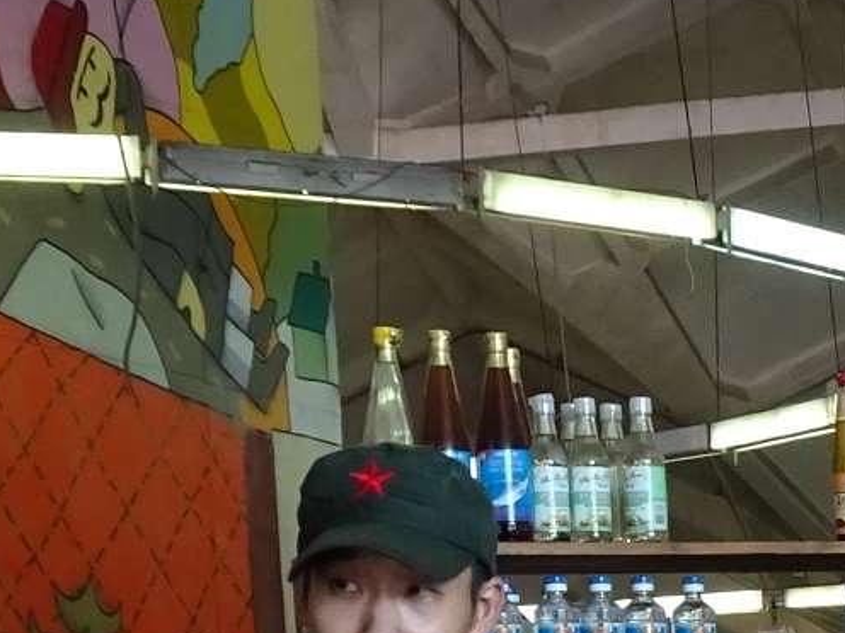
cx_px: 1404
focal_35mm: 162
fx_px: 3955
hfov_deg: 11.5
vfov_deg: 9.0
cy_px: 927
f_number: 4
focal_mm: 7.05
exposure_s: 1/50
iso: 400
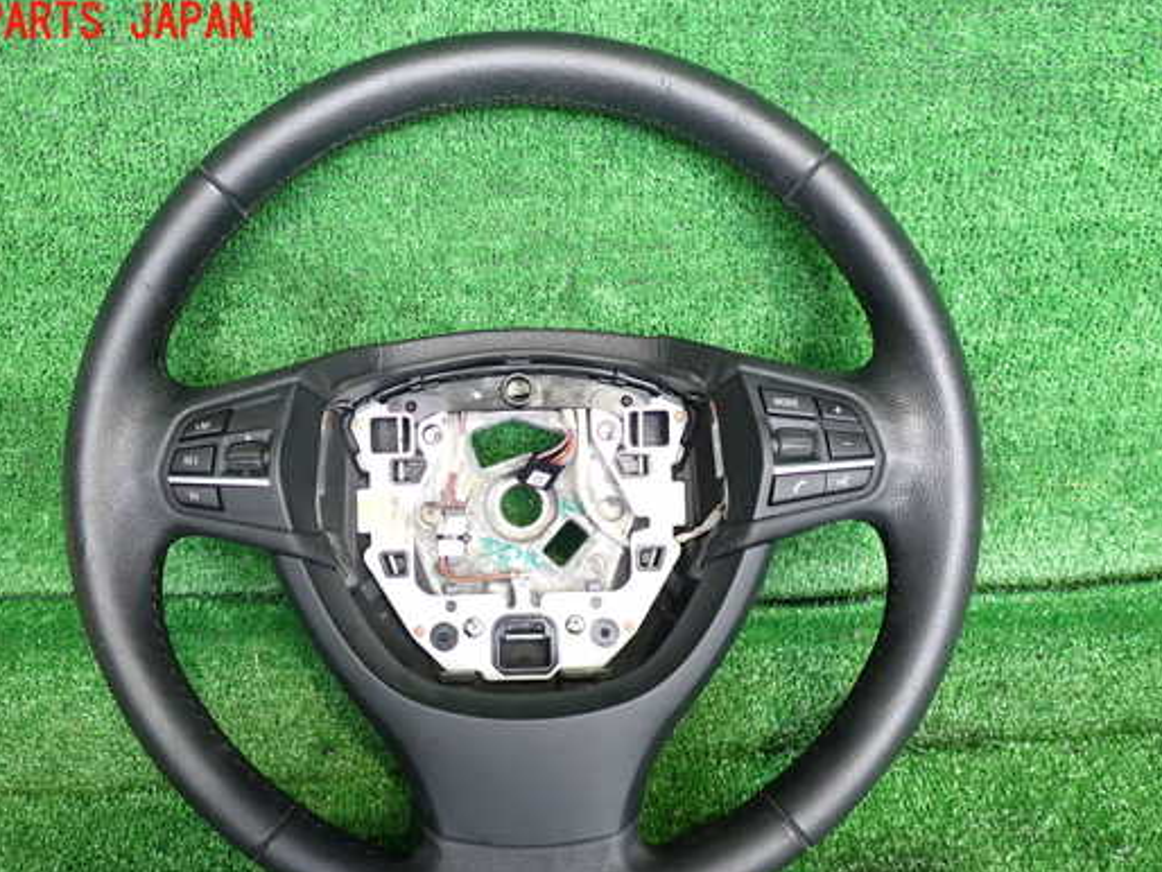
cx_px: 520
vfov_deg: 40.6
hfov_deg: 52.5
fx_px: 1175
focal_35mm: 35
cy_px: 504
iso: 320
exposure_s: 1/30
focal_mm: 5.4
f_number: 2.3
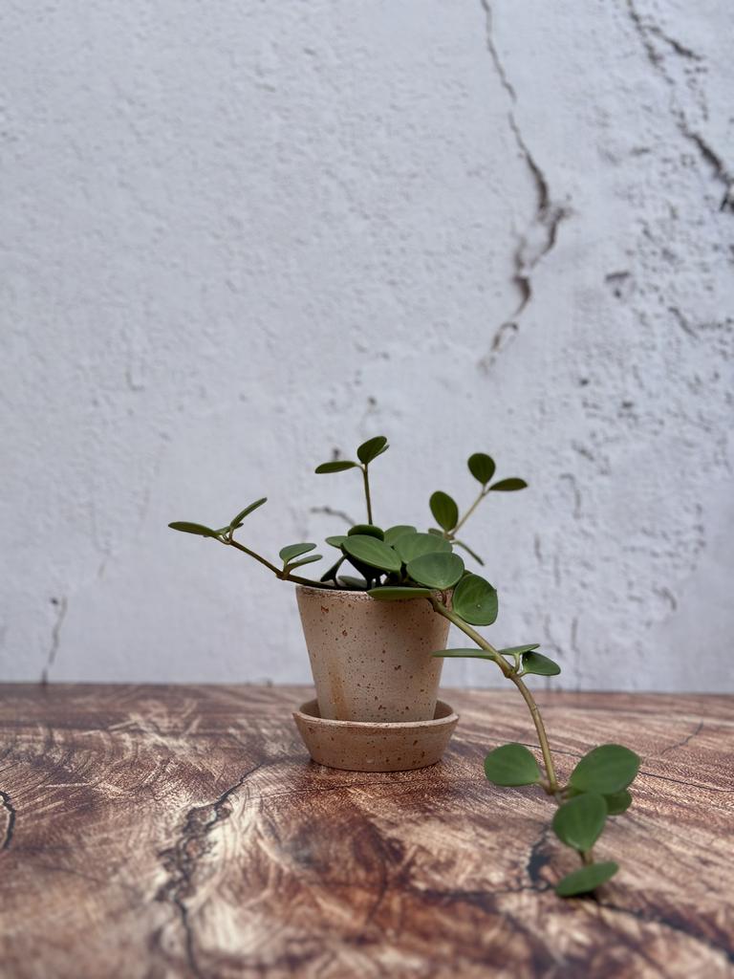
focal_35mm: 48
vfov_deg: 39.7
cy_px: 490
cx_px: 367
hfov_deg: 30.3
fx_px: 1357
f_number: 1.78
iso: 80
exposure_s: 1/1258
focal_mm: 6.86
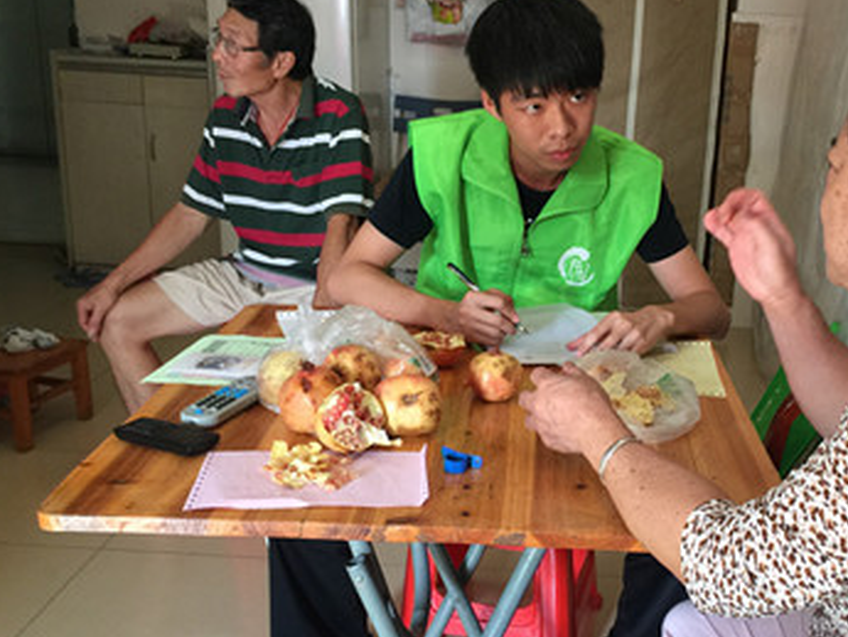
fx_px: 1029
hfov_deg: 43.8
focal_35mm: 42
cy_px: 331
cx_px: 602
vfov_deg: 34.4
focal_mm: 4.15
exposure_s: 1/15
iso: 50
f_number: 2.2
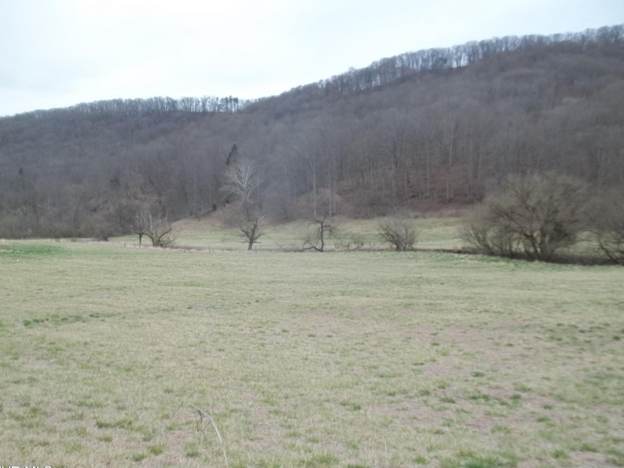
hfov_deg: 52.6
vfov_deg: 40.7
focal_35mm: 35
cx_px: 322
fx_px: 631
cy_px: 246
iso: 64
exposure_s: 1/160
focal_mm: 5.9
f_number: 3.3
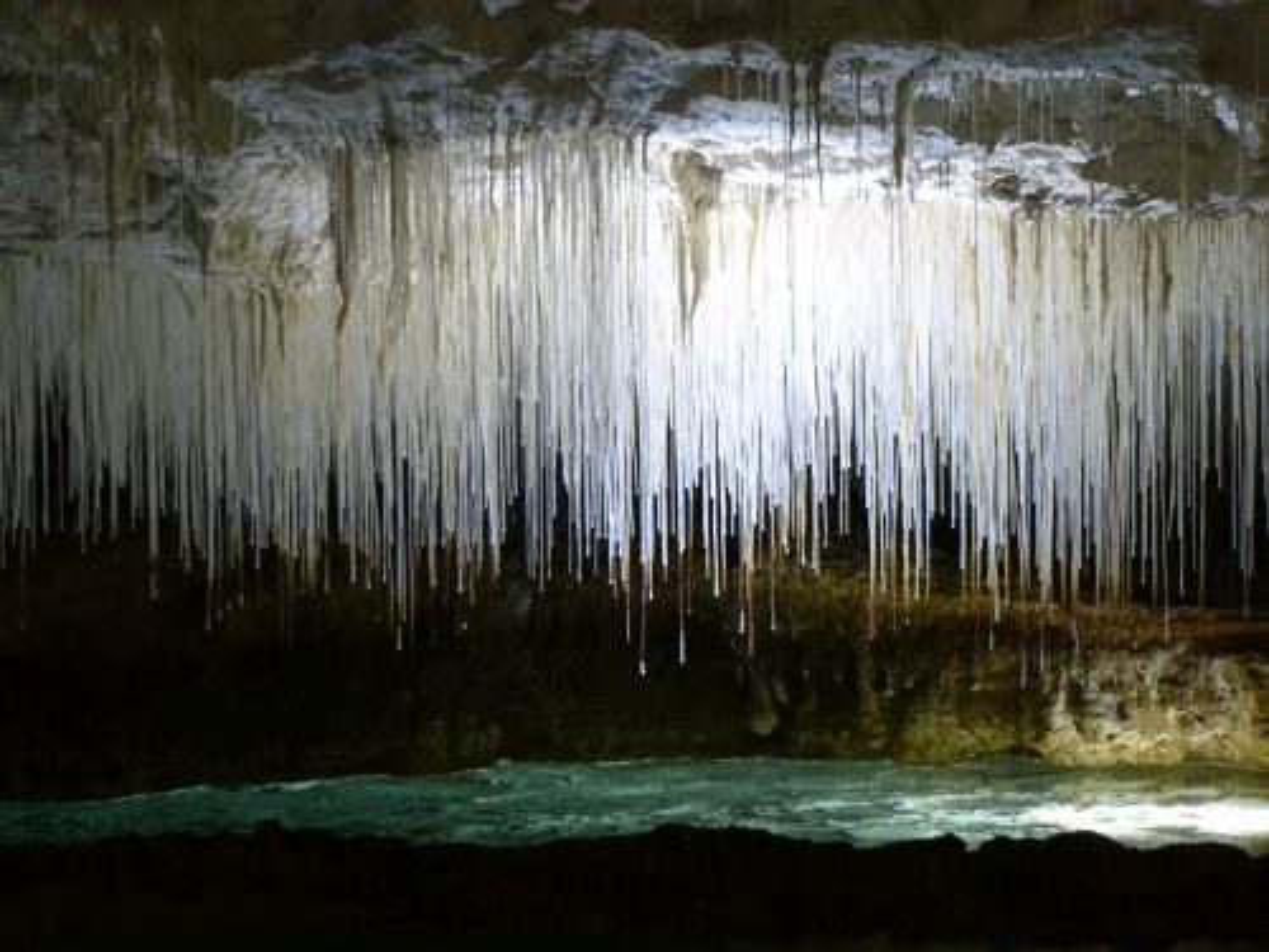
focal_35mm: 178
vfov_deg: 8.3
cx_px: 634
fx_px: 6525
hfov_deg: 11.1
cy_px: 476
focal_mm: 32
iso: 200
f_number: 2.8
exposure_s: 1/13
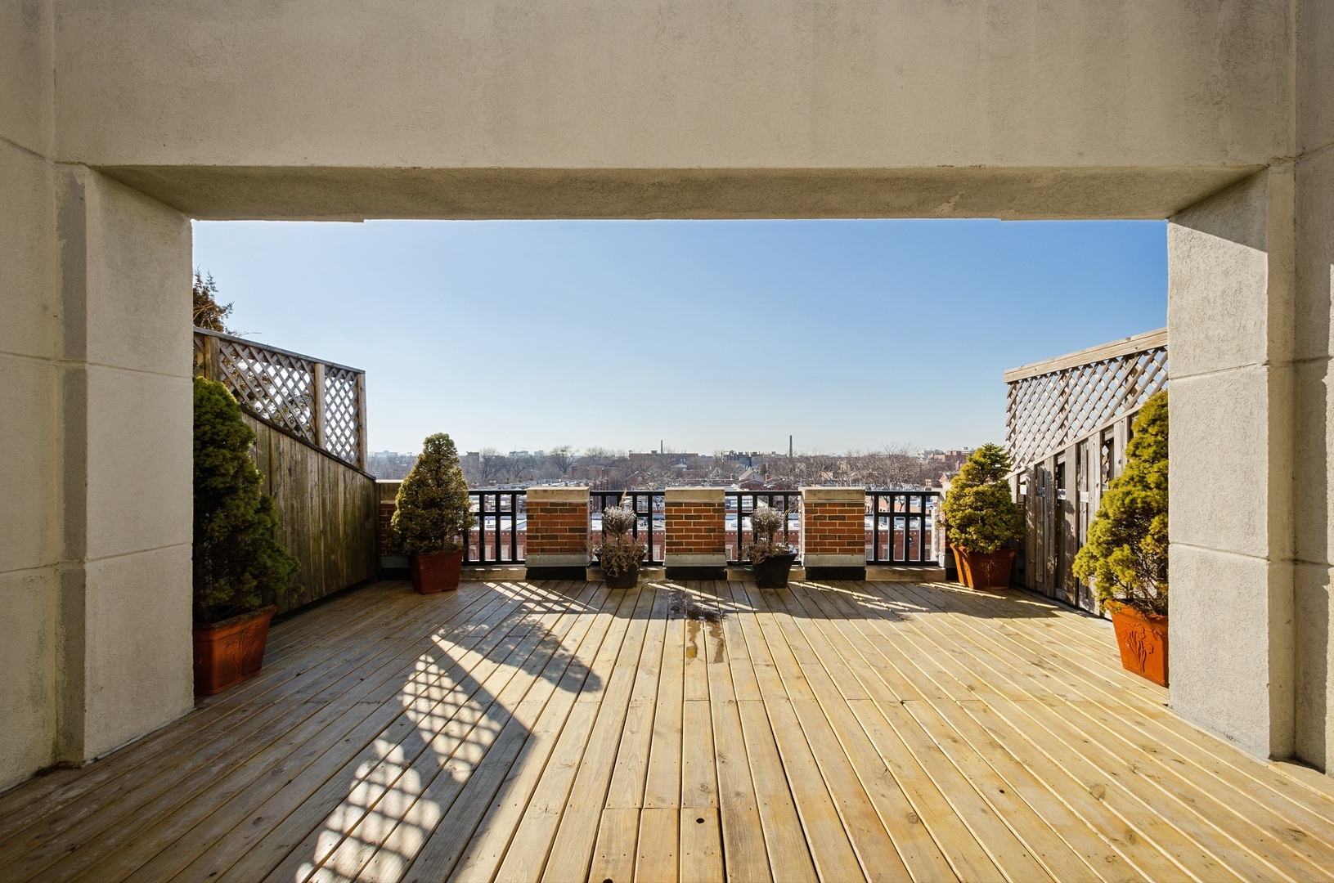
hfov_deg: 100.5
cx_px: 667
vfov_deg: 77.1
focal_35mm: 15
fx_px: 555
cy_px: 442
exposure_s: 1/800
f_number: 8
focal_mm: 10
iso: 200
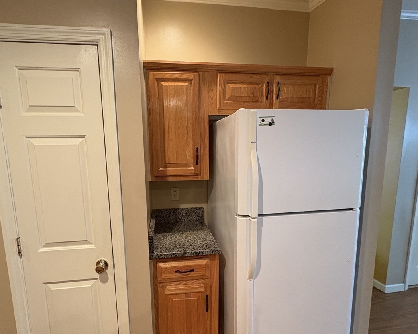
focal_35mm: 20
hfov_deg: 80.3
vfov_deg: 67.9
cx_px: 195
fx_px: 248
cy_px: 187
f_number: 2.2
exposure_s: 1/60
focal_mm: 2.22
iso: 400
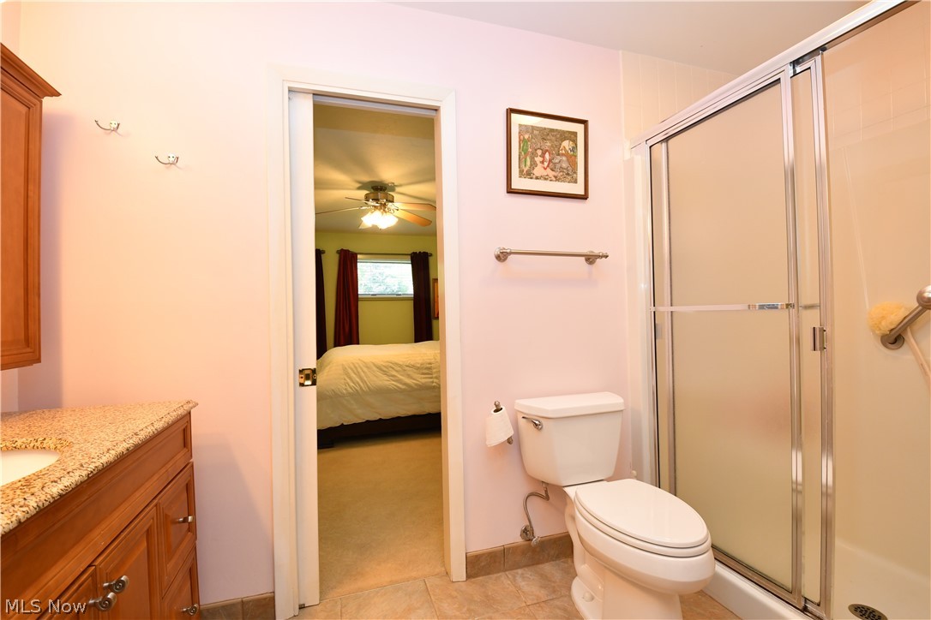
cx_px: 466
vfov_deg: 77.3
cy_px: 310
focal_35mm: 15
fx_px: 388
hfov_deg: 100.4
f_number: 8
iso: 800
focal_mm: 10
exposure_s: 1/30
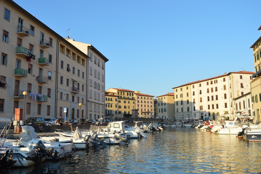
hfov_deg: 53.8
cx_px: 133
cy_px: 87
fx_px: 257
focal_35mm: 36
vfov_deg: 37.3
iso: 100
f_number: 7.1
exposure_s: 1/200
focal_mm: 23
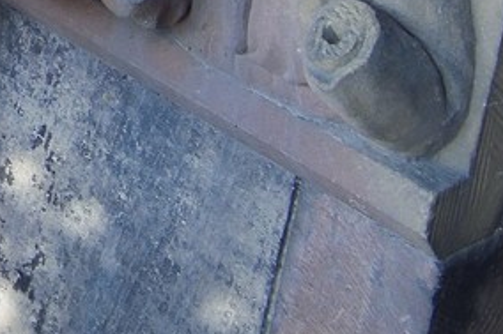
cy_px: -521
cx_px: -735
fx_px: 1885
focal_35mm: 135
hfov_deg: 12.0
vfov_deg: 9.0
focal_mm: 24
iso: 800
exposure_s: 1/160
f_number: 9
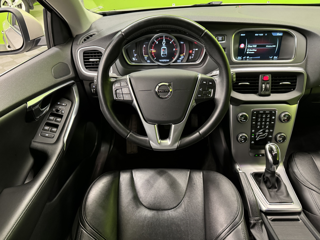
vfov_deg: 56.8
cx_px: 160
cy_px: 120
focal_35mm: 24
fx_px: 222
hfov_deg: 71.6
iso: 800
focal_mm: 6.76
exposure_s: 1/33
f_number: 1.78
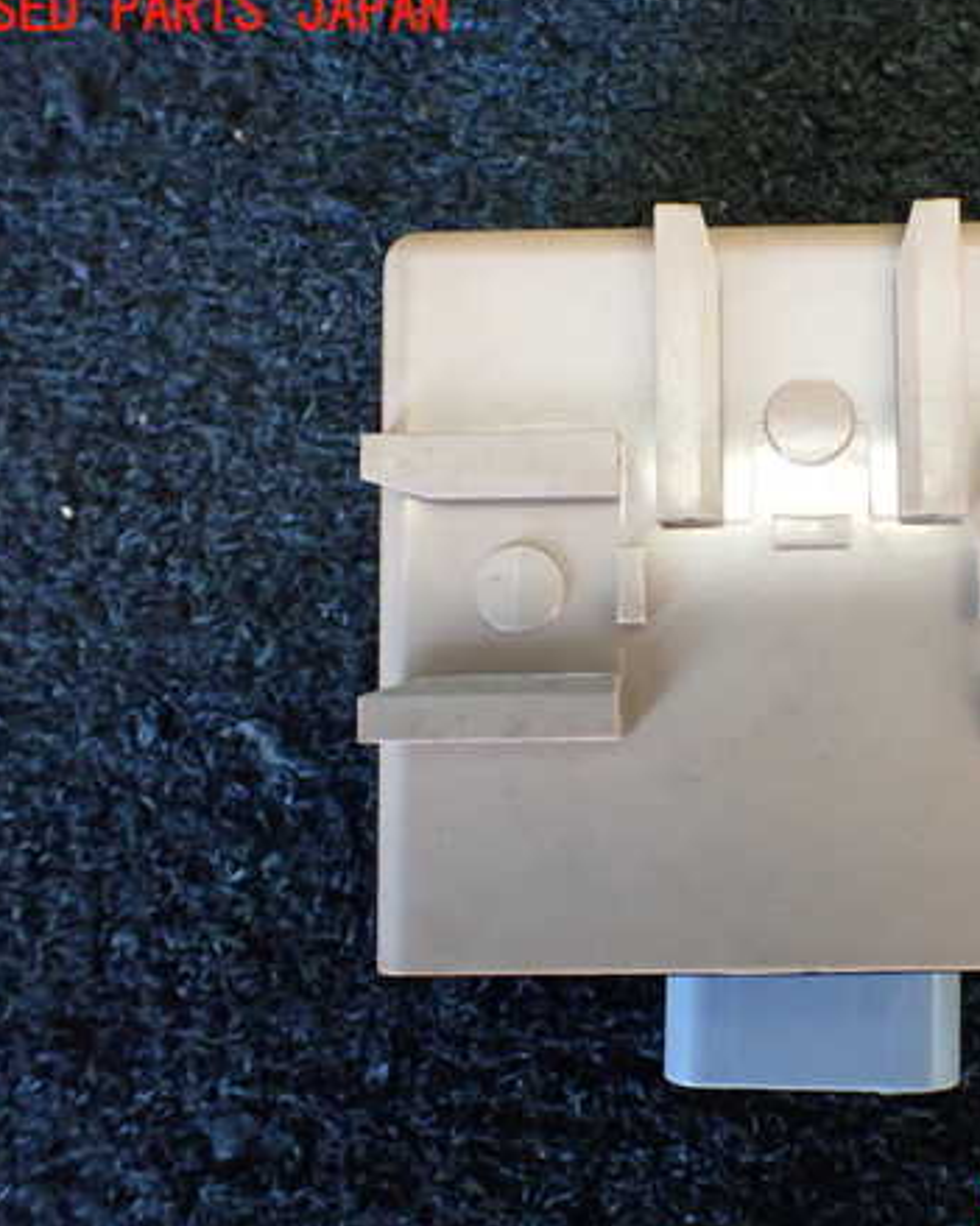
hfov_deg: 36.1
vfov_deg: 45.8
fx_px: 1451
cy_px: 606
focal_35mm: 40
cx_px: 779
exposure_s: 1/100
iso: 800
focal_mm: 5.4
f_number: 2.3
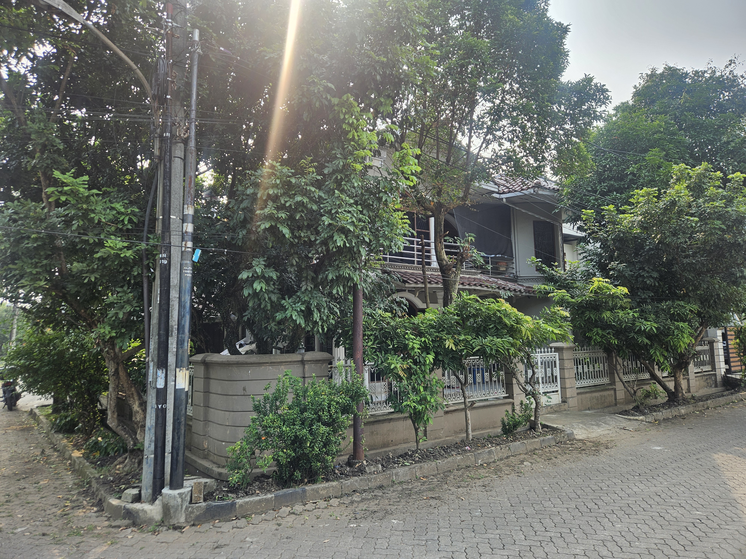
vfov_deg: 58.9
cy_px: 280
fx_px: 496
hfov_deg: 73.9
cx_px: 373
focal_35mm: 23
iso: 25
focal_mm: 5.4
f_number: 1.8
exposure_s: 1/346
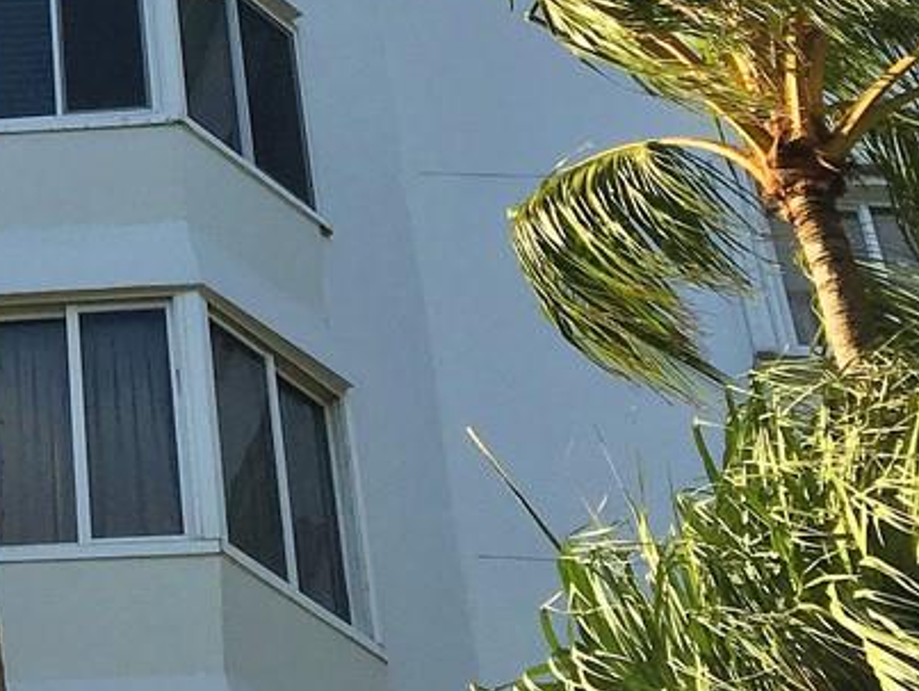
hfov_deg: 15.8
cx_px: -433
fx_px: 3056
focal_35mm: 115
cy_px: -488
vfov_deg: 12.0
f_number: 2.2
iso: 25
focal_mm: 4.15
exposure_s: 1/927
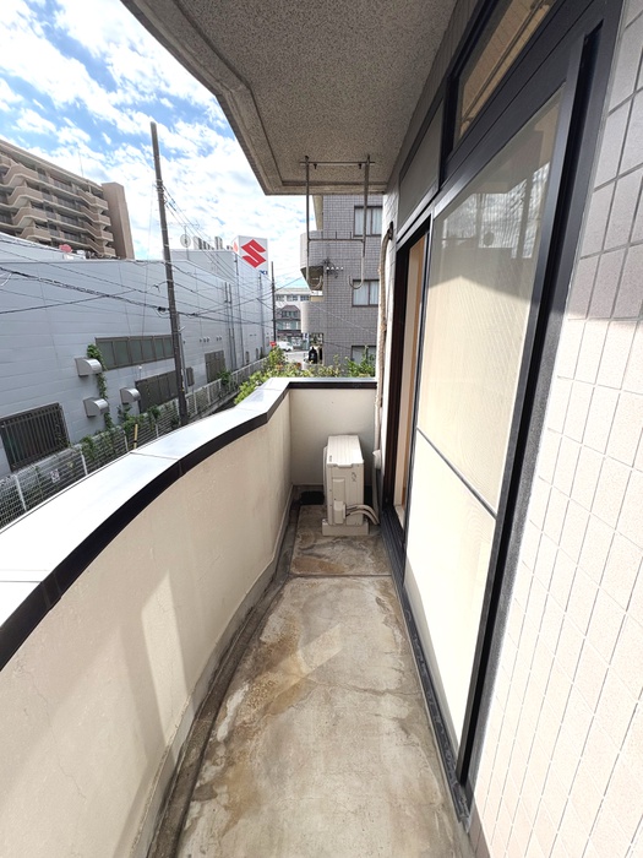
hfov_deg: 85.7
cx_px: 322
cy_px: 429
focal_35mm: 14
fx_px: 347
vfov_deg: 102.1
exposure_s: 1/1567
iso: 64
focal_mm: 2.22
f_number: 2.2
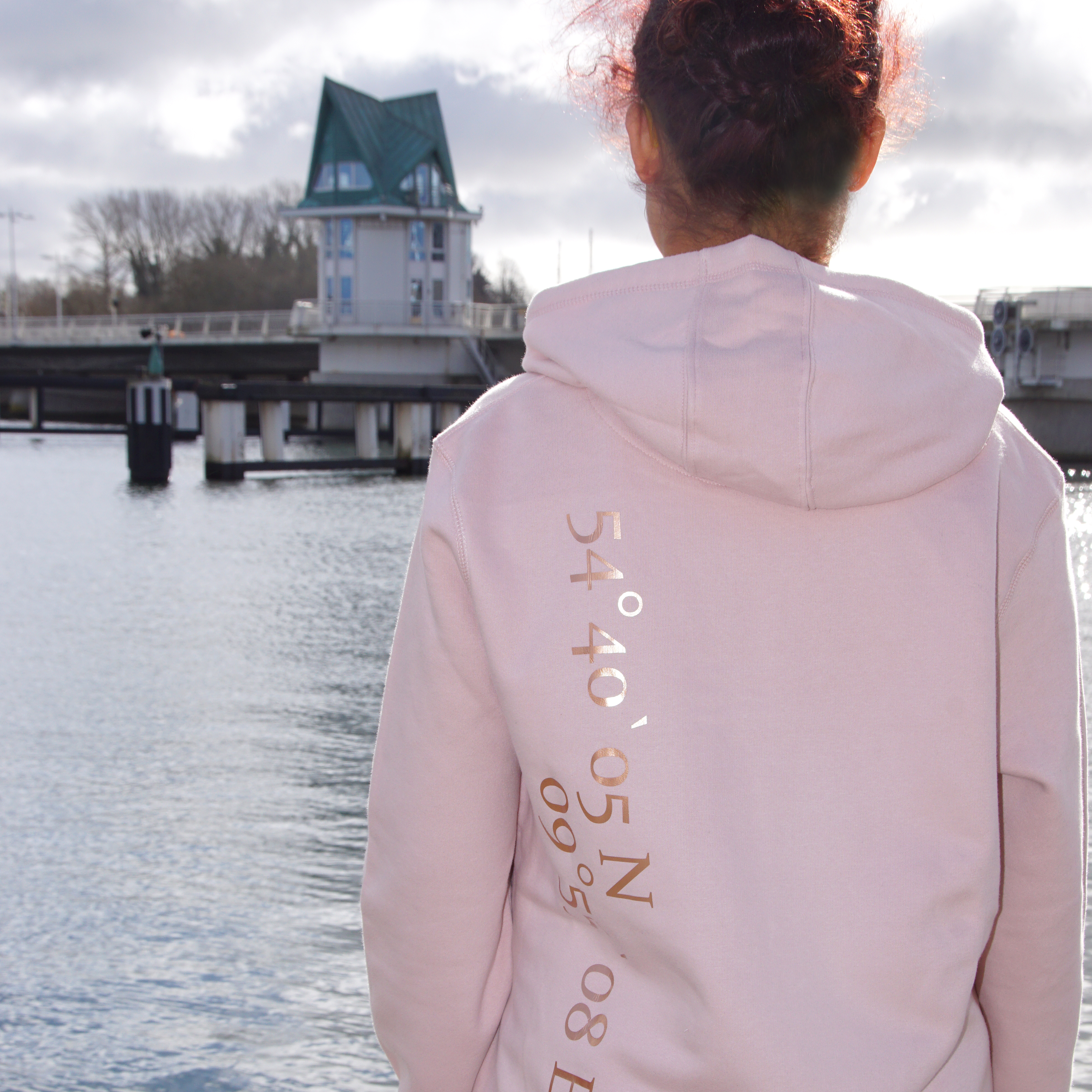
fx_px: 2414
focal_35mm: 68
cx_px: 548
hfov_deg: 25.5
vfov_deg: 25.4
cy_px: 702
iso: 160
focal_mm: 35
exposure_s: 1/200
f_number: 14
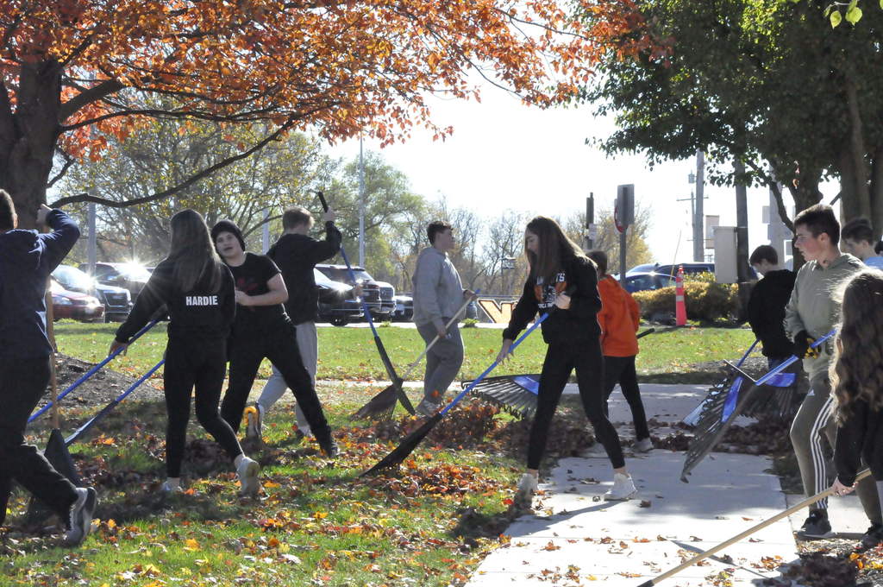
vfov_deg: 10.7
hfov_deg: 16.1
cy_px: 294
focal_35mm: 128
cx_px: 442
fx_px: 3123
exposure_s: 1/1600
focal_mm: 85
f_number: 20
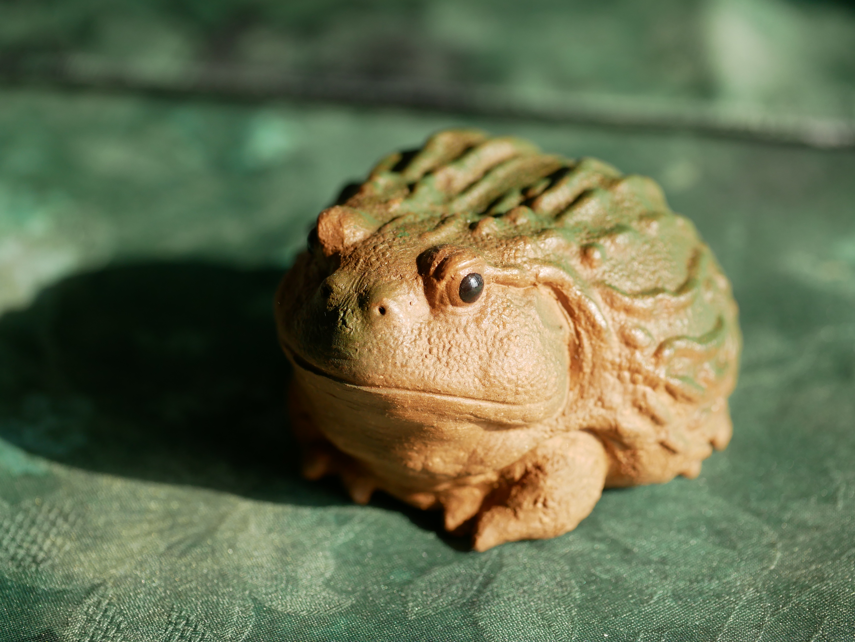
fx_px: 2224
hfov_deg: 21.8
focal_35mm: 90
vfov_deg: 16.4
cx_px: 428
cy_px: 321
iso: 200
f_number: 4
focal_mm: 45
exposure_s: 1/320
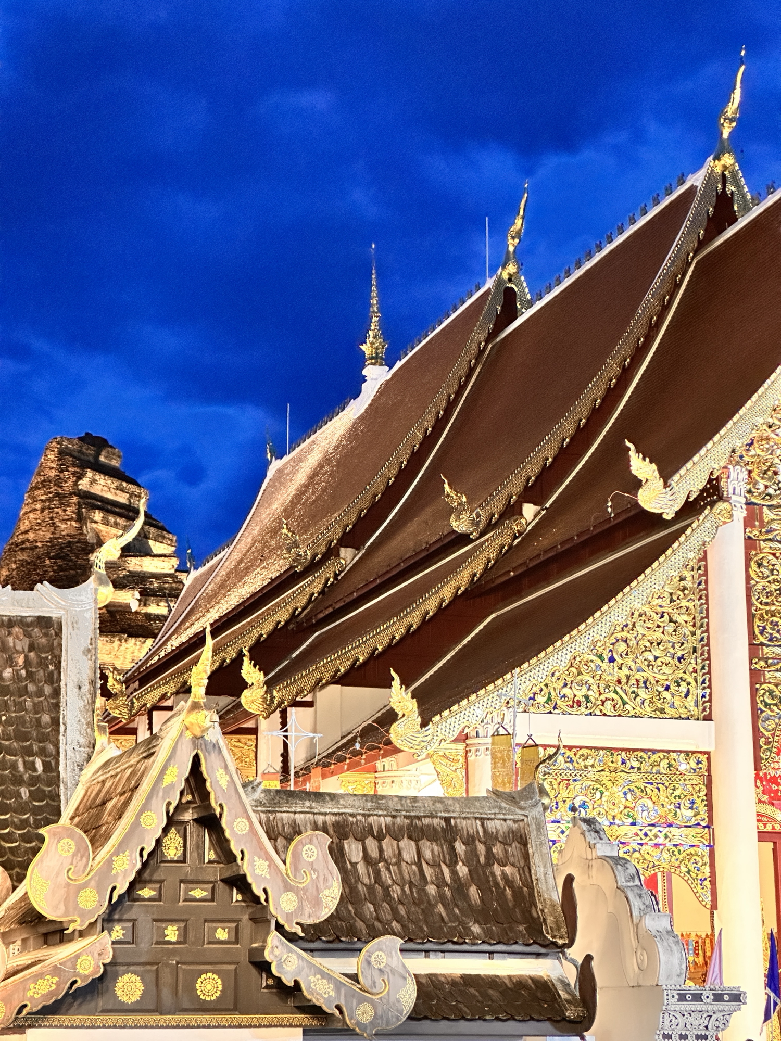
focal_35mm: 77
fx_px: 2316
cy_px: 520
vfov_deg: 25.3
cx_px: 390
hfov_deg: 19.1
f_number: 2.8
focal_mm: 9
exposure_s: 1/34
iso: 800
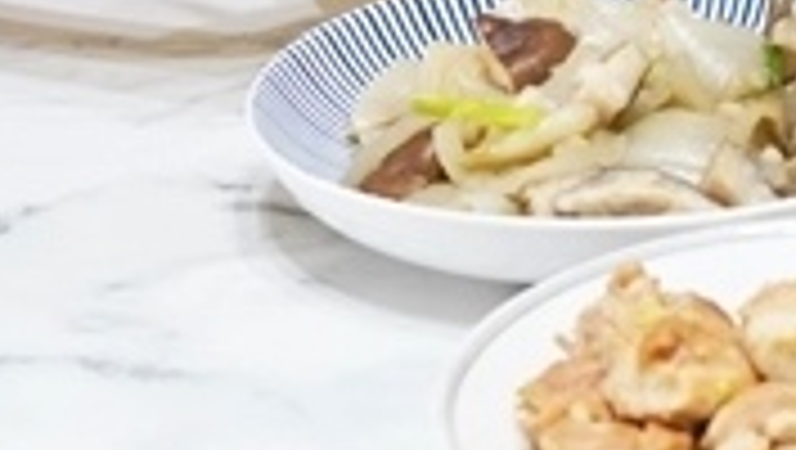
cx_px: 985
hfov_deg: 14.4
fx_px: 3041
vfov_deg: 8.2
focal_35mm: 144
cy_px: -295
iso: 1600
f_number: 5
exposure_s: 1/40
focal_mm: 25
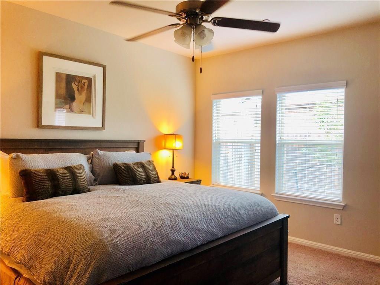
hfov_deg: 63.4
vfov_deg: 49.7
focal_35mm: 28
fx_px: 307
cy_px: 142
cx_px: 190
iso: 25
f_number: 1.8
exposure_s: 1/30
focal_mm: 3.99
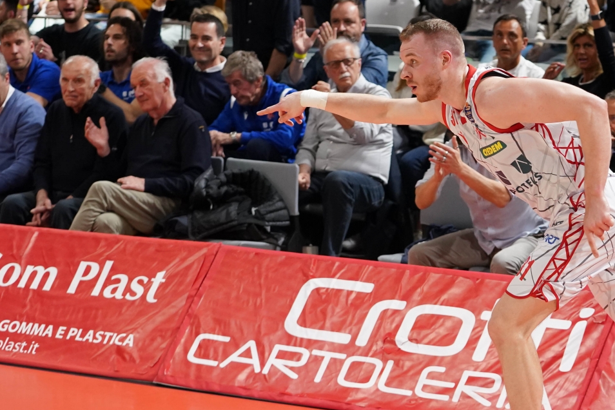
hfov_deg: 15.2
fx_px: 2289
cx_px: 533
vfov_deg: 10.2
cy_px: 198
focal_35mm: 134
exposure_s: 1/1250
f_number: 3.5
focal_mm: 71
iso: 3200
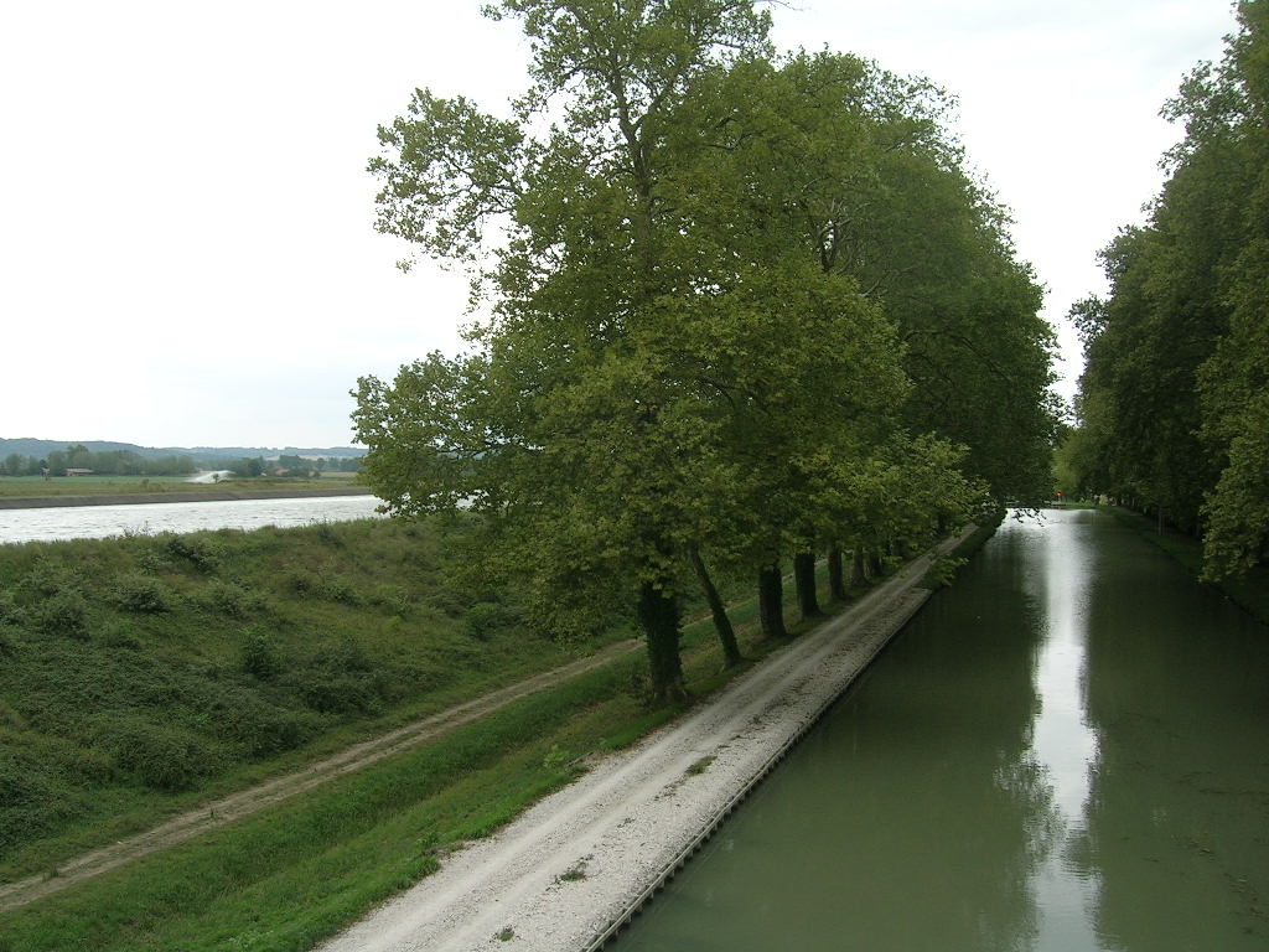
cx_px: 634
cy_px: 476
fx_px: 1283
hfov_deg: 52.6
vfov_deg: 40.7
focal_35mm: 35
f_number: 4.8
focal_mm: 5.4
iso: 50
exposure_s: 1/140
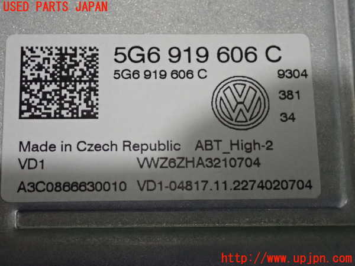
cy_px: 133
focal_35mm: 71
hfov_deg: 27.4
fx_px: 728
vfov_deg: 20.7
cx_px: 178
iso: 4000
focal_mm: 12.73
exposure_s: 1/125
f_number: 3.9
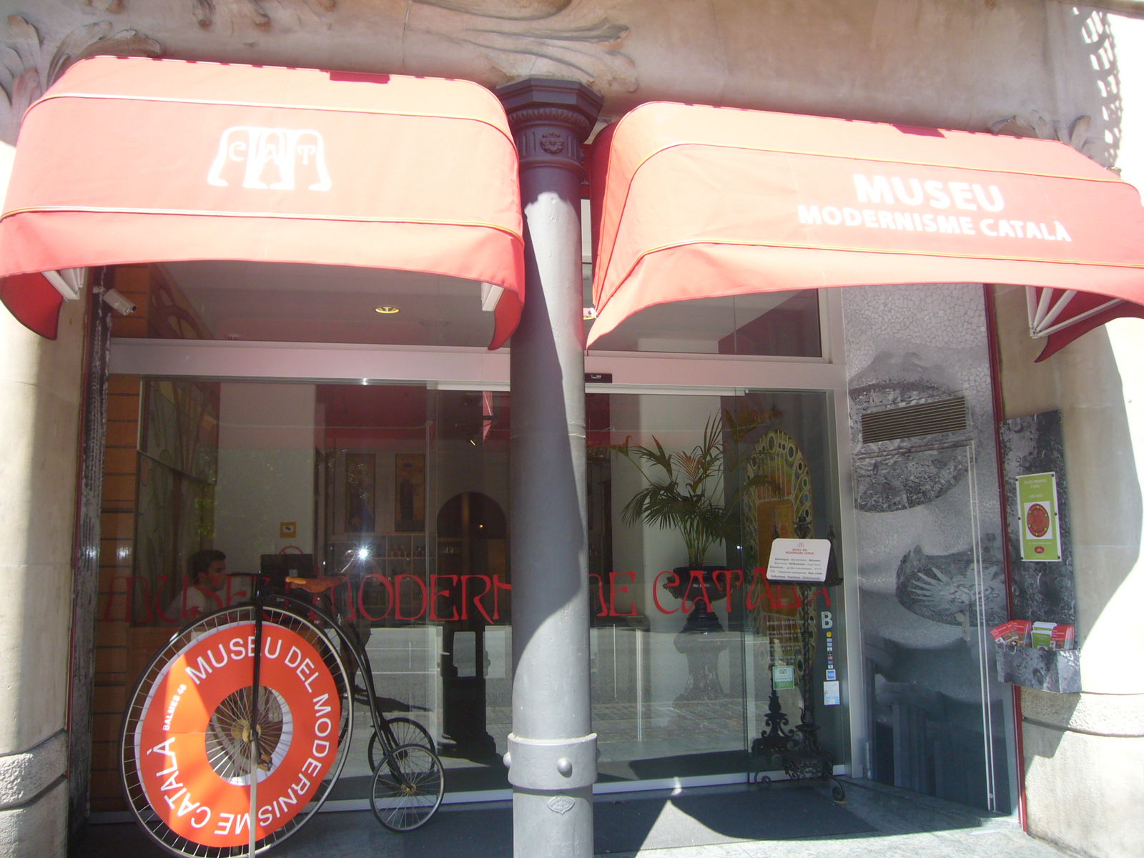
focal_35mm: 28
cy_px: 429
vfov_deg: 49.7
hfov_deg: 63.4
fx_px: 925
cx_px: 572
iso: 80
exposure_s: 1/200
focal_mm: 4.6
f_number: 2.8
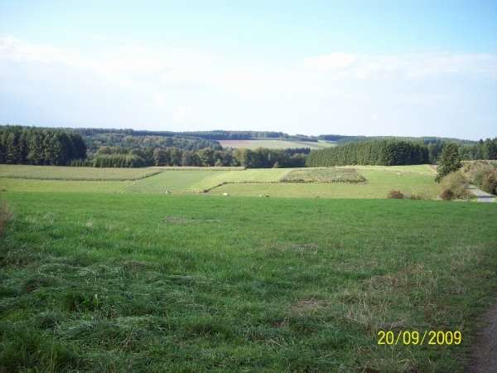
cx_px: 248
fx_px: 531
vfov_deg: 38.7
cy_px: 186
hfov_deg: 50.1
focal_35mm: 37
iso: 80
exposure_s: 1/460
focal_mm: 6.2
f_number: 2.8
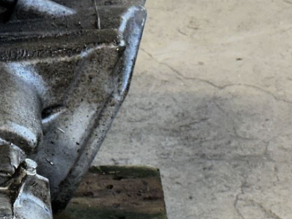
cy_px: 242
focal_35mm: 180
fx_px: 1519
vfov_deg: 8.2
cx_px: -204
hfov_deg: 10.4
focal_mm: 6.86
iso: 80
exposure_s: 1/14
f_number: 1.78
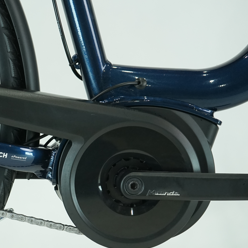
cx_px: -6
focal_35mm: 108
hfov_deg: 15.8
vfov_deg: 16.0
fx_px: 875
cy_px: 189
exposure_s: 1/200
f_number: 5.6
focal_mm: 53
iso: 1600
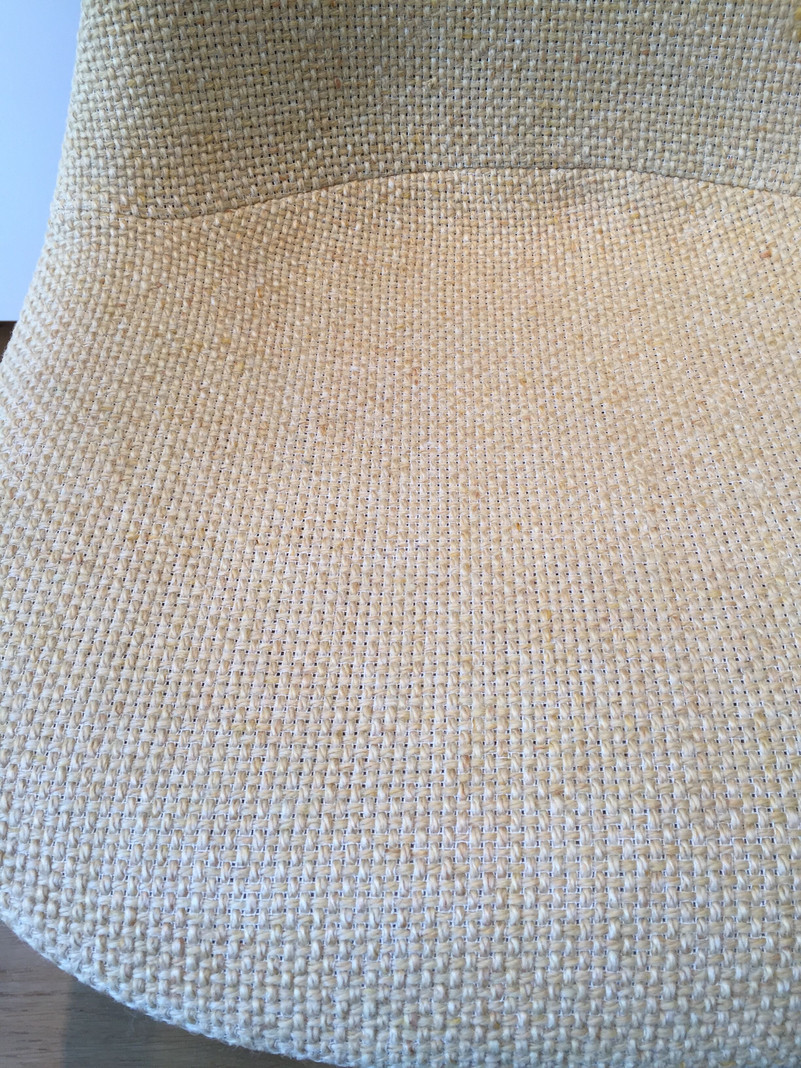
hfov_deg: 48.2
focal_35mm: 29
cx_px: 400
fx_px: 895
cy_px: 534
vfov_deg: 61.7
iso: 40
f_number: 2.2
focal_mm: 4.15
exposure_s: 1/50
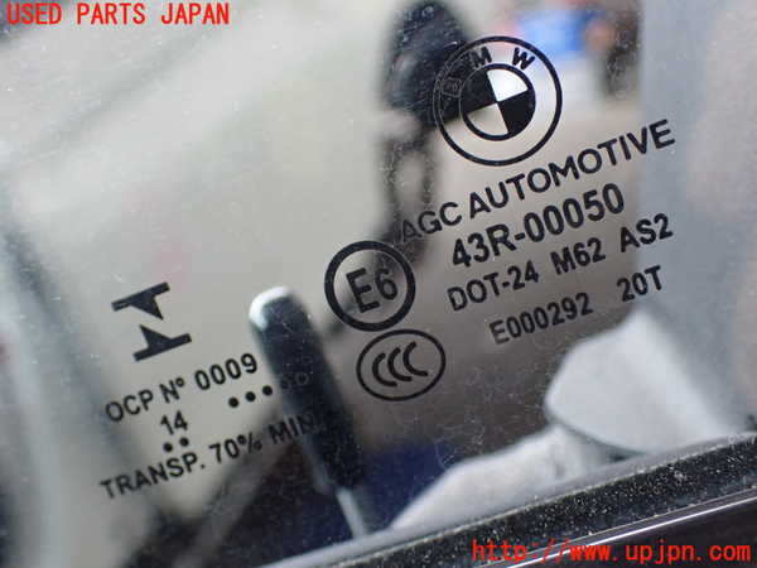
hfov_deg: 45.8
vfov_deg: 35.1
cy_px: 284
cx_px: 378
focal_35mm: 41
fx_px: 897
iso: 640
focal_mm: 7.31
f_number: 2.8
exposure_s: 1/160
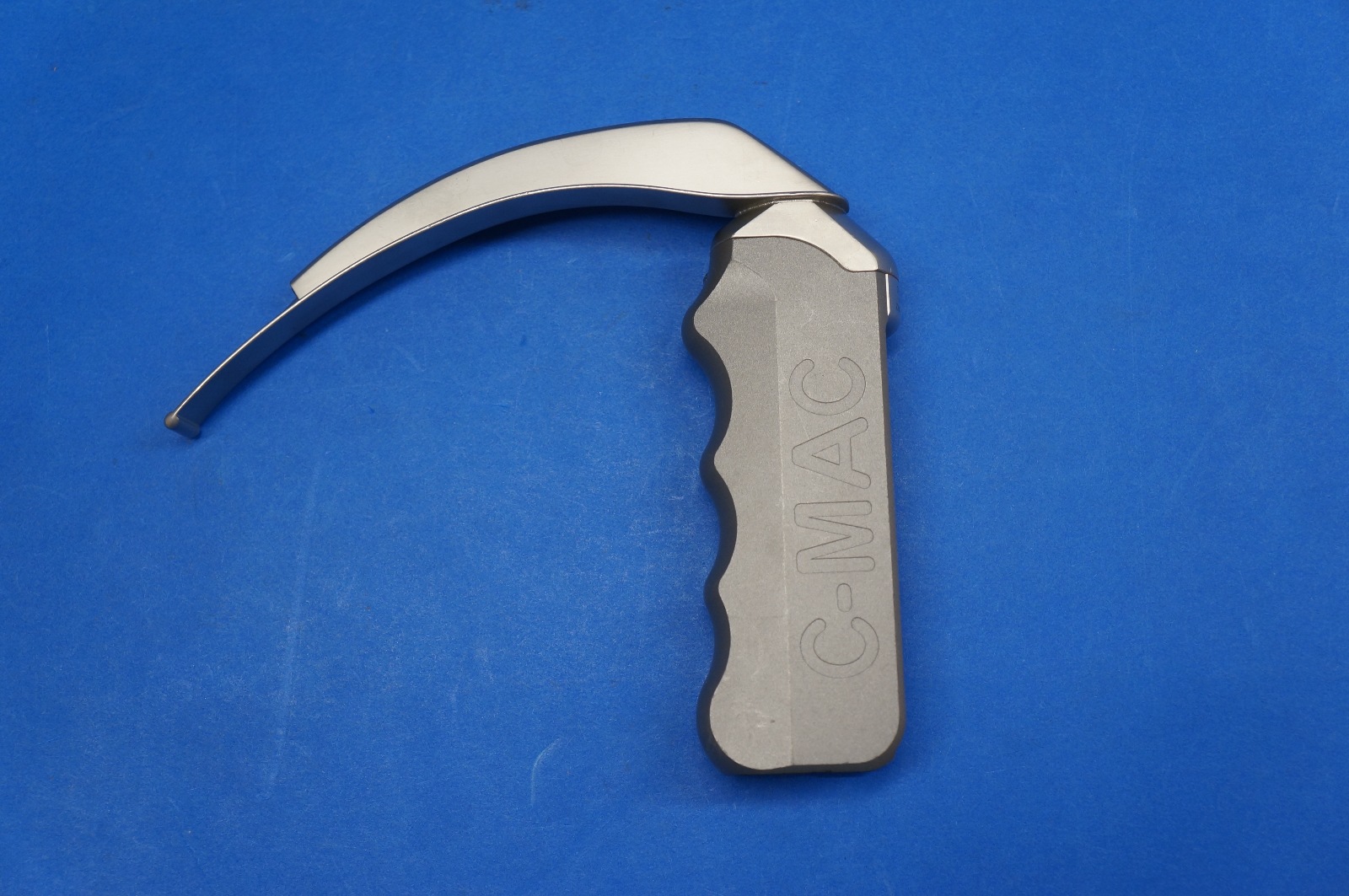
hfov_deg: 41.2
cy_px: 448
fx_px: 1797
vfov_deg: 28.0
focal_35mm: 48
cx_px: 674
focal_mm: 32
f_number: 5.6
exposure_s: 1/100
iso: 400
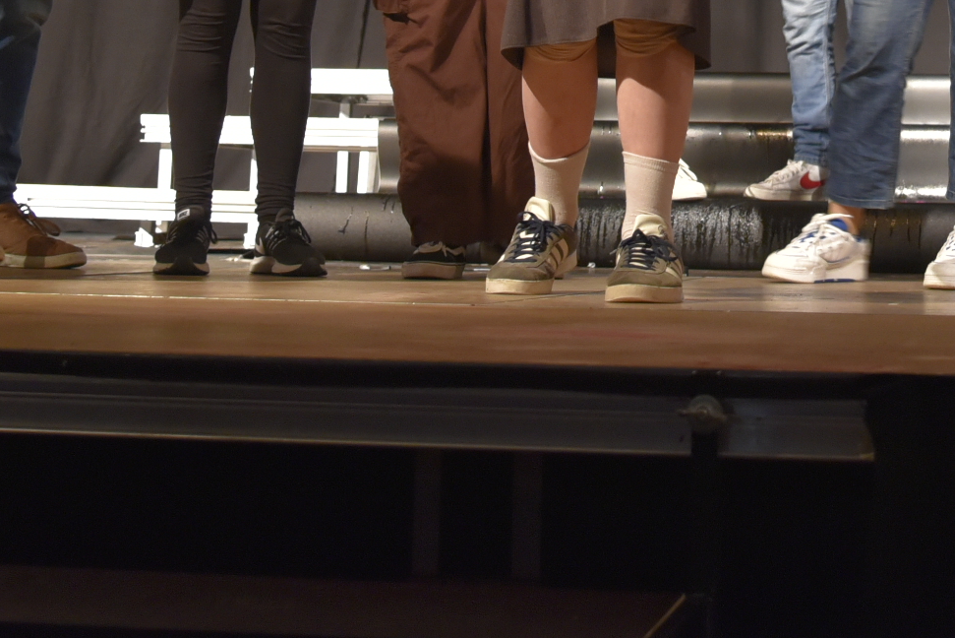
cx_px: 697
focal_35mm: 96
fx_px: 2547
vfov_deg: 13.5
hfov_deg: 21.1
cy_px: -306
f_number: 4
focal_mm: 31
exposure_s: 1/20
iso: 2000
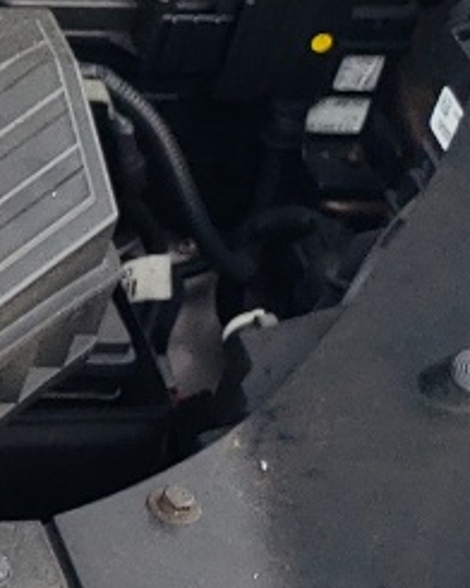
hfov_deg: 7.7
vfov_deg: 11.5
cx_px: -1103
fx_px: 2886
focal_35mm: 166
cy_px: 48
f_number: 1.5
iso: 50
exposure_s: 1/175
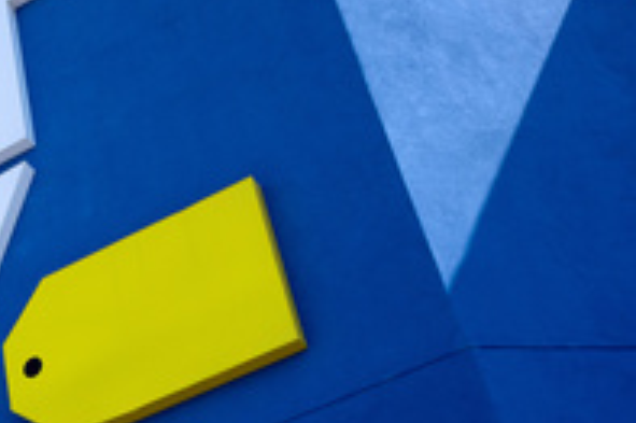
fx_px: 1465
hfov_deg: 22.9
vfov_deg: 16.4
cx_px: -77
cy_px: 173
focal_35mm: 83
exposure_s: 1/2000
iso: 250
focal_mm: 32
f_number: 4.5
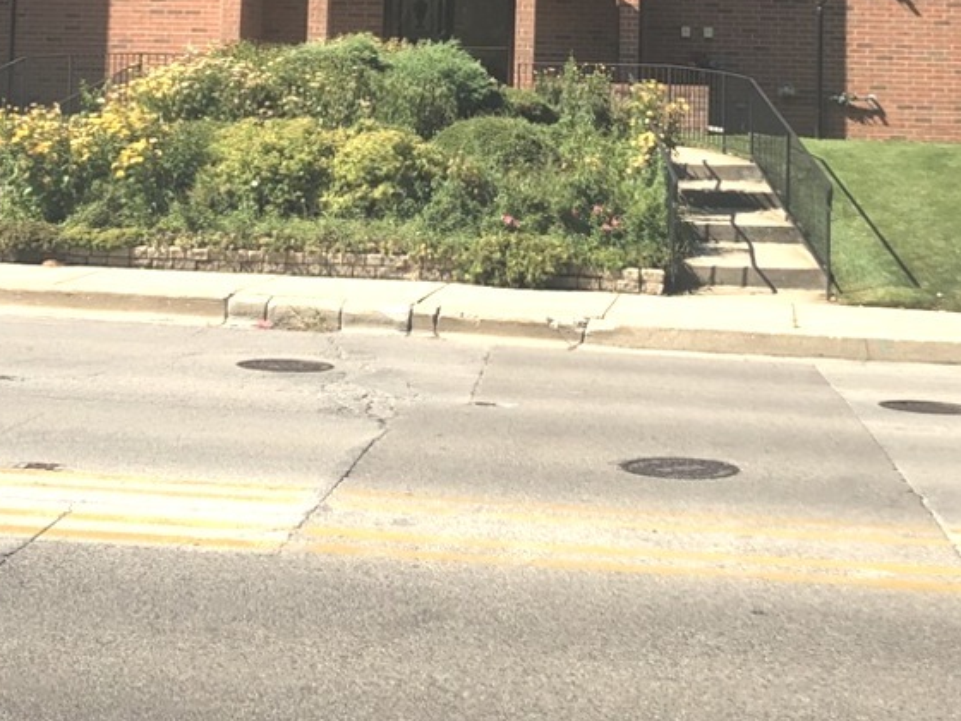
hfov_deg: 27.0
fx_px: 1999
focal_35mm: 72
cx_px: 551
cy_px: -110
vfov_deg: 19.4
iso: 20
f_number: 1.8
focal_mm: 3.99
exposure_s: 1/1215
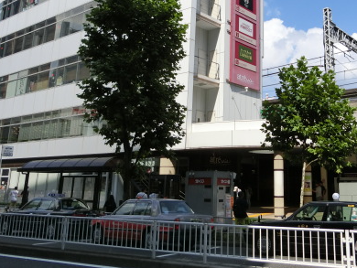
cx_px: 252
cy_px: 72
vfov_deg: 34.5
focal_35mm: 41
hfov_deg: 44.7
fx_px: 423
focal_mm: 4.5
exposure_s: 1/320
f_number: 7
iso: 80
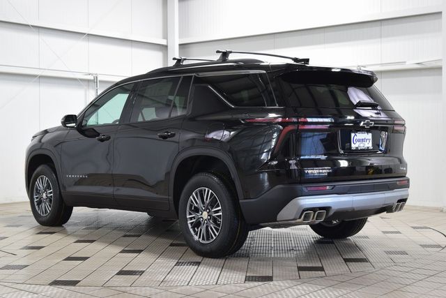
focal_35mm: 57
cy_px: 149
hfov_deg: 35.0
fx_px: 706
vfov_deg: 23.8
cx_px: 223
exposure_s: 1/15
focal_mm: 38
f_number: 6.3
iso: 640
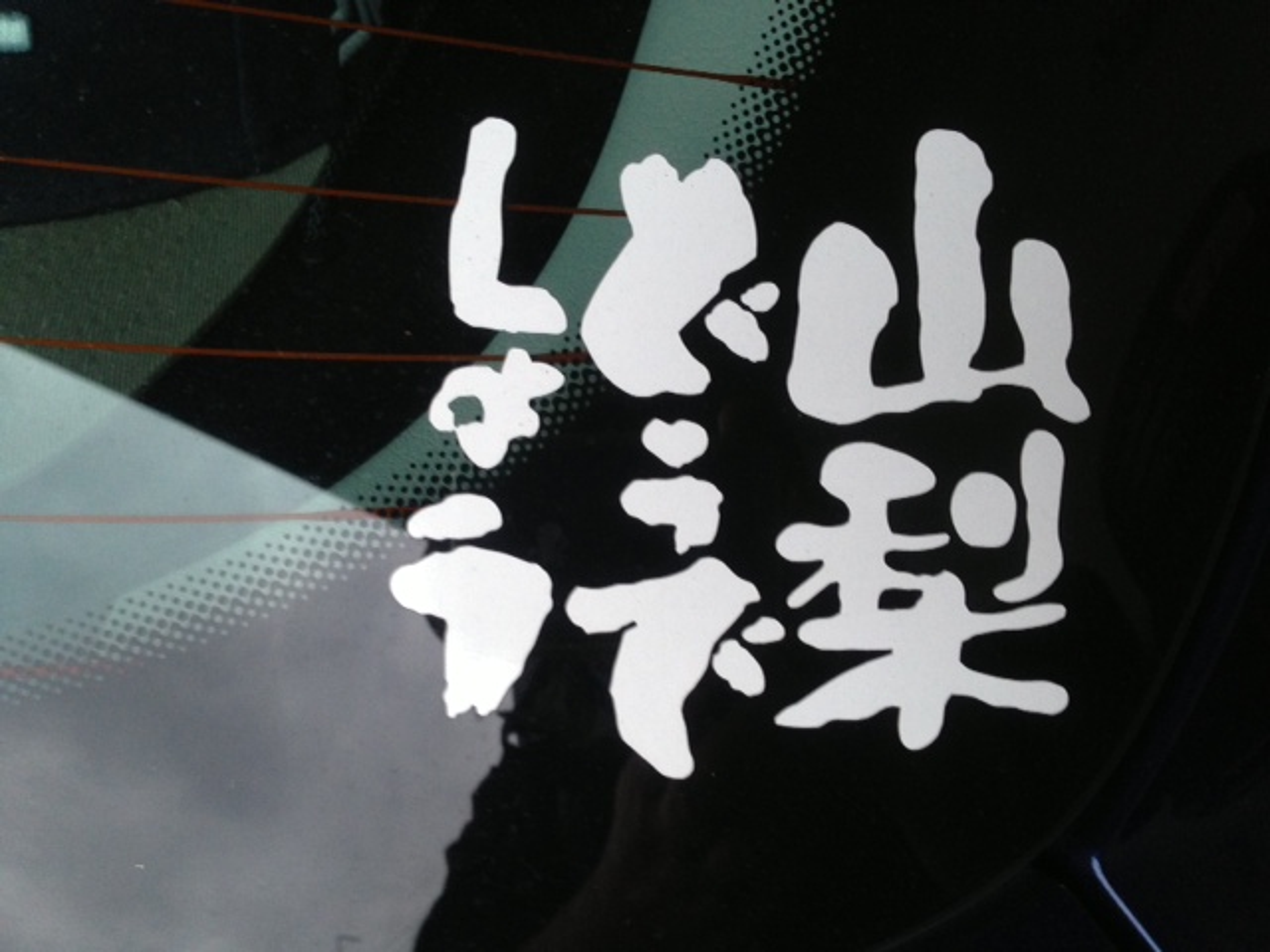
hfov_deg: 55.4
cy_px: 476
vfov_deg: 42.9
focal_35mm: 33
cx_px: 635
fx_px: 1211
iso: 200
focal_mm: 4.13
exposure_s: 1/20
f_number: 2.4
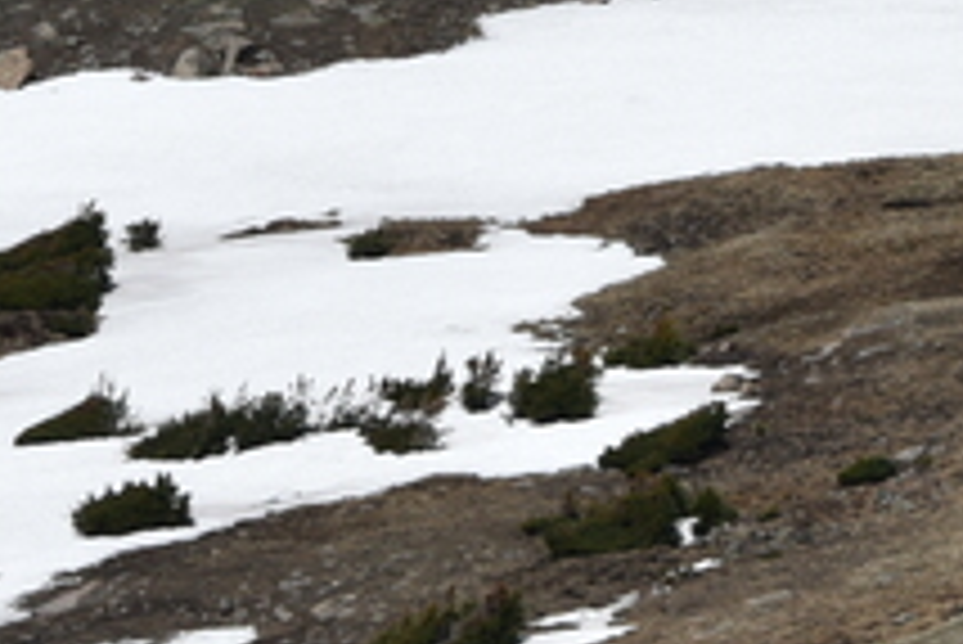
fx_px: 19567
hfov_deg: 2.8
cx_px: 1256
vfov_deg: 1.9
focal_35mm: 731
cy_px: -459
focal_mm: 122
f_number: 10
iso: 100
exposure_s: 1/400
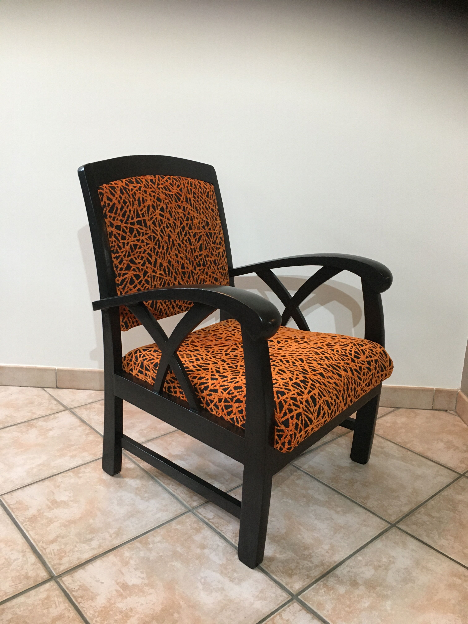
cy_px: 312
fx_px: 523
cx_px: 234
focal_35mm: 29
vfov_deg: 61.7
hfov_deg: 48.2
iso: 160
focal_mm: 4.15
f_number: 2.2
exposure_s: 1/33
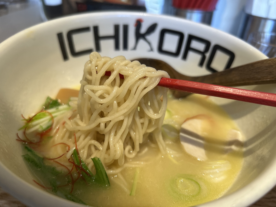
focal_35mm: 26
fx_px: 207
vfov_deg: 53.1
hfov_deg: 67.3
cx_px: 138
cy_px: 104
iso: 100
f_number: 1.5
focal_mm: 5.7
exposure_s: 1/99
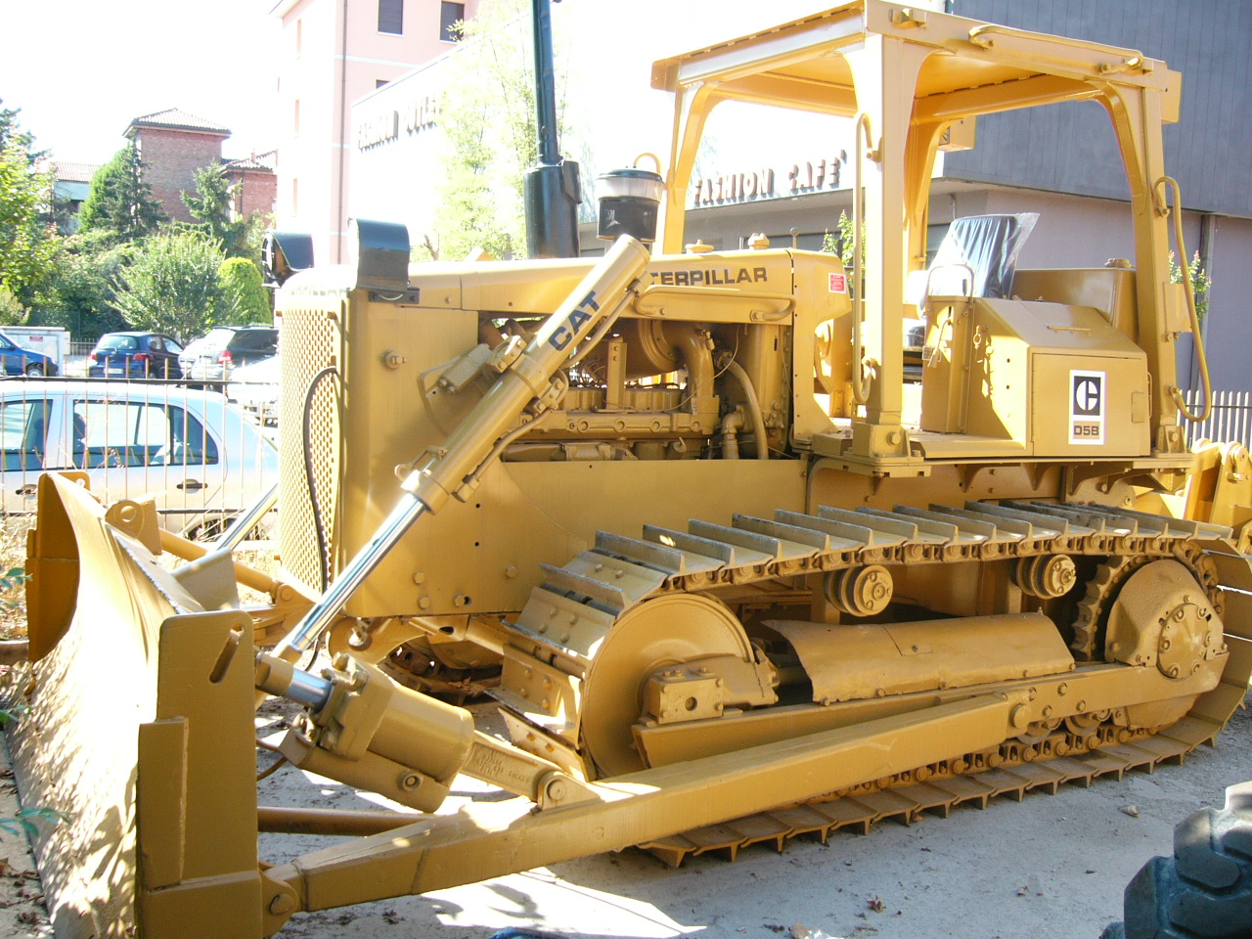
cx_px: 626
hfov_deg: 52.6
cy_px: 470
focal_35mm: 35
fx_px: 1266
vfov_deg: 40.7
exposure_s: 1/80
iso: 50
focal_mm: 5.8
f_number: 2.8
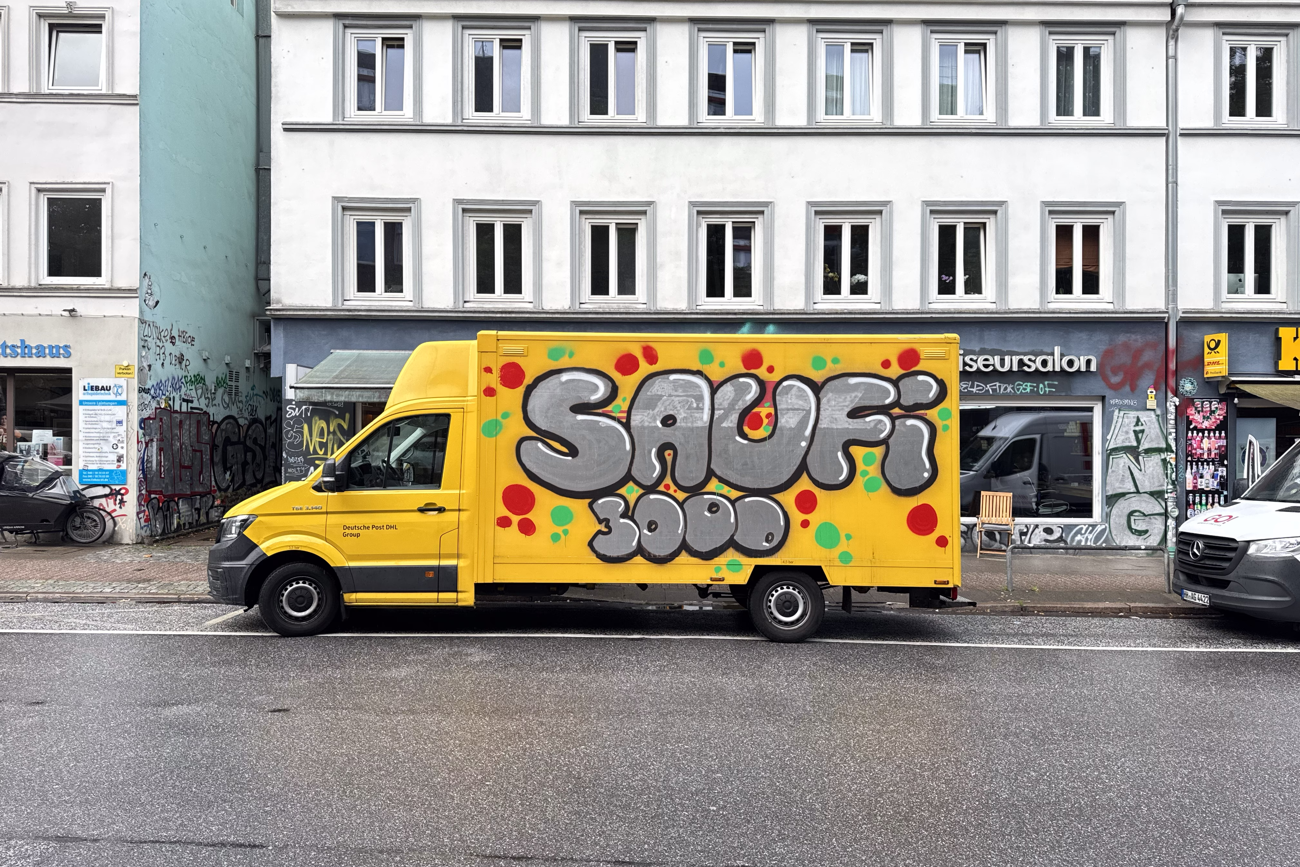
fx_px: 903
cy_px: 428
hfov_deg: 71.5
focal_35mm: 25
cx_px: 650
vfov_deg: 51.3
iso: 80
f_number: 1.78
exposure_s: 1/572
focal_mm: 6.76
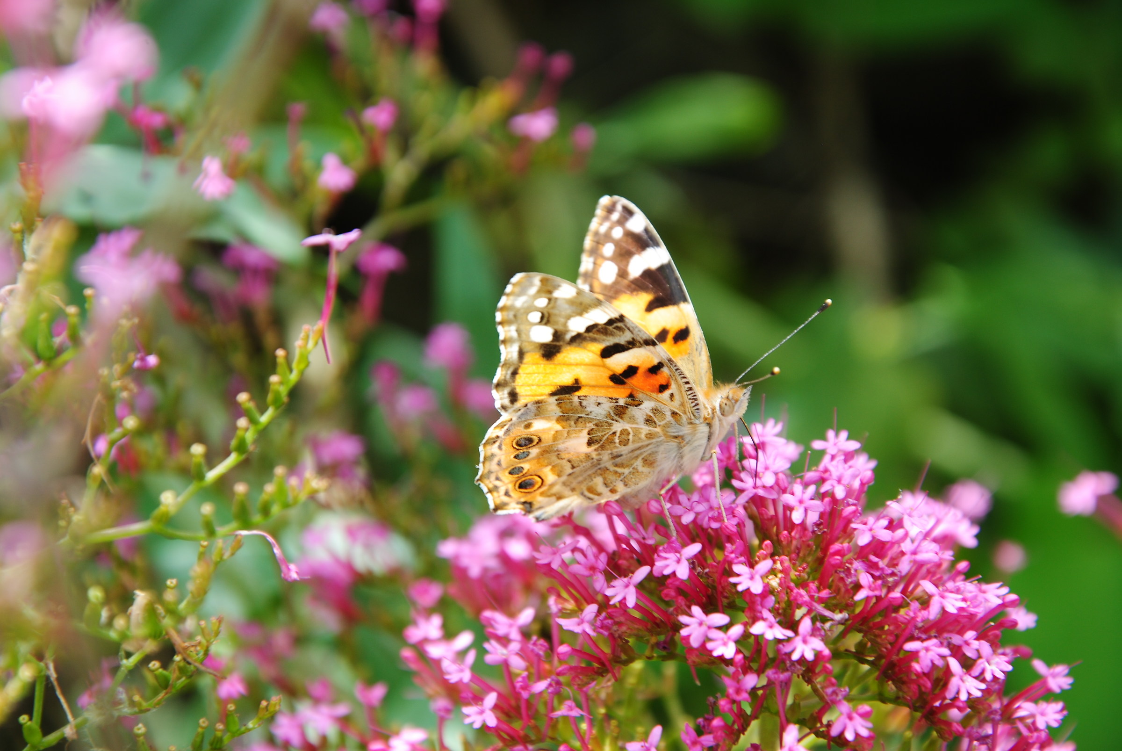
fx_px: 4914
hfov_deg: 13.0
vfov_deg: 8.7
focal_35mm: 158
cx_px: 561
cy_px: 376
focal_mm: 105
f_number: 9
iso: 100
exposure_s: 1/60
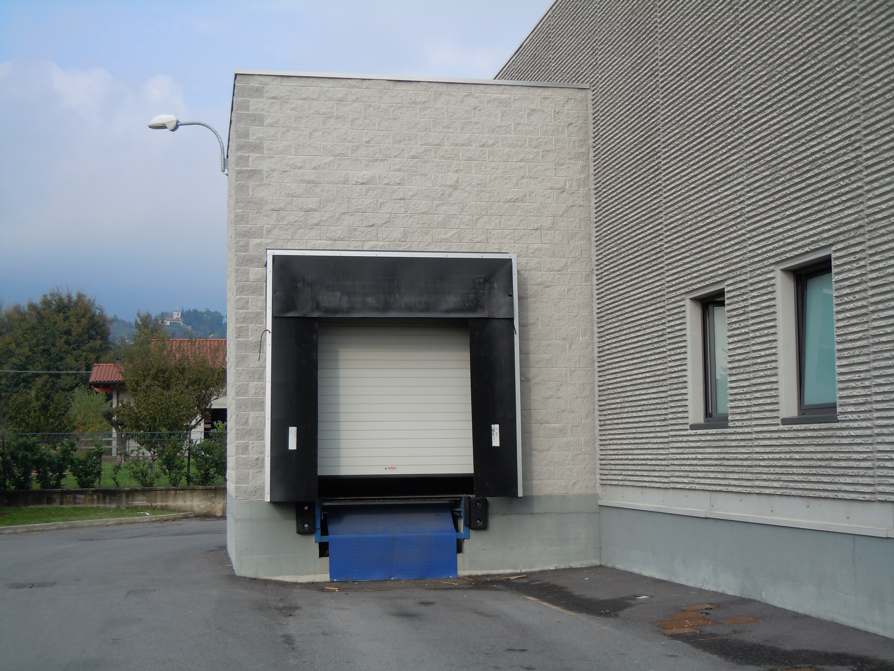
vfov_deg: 28.0
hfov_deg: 36.8
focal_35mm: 52
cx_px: 447
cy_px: 336
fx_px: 1343
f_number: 3.9
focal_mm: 9.3
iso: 100
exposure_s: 1/320
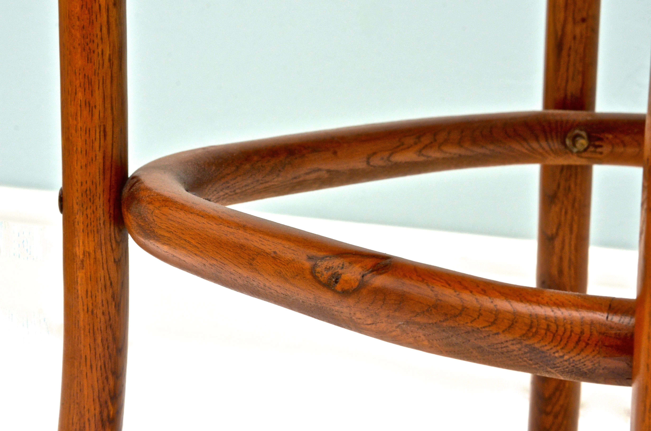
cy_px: 216
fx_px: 1895
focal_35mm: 105
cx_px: 326
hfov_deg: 19.5
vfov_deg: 13.0
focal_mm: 70
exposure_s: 1/125
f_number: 16
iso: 400
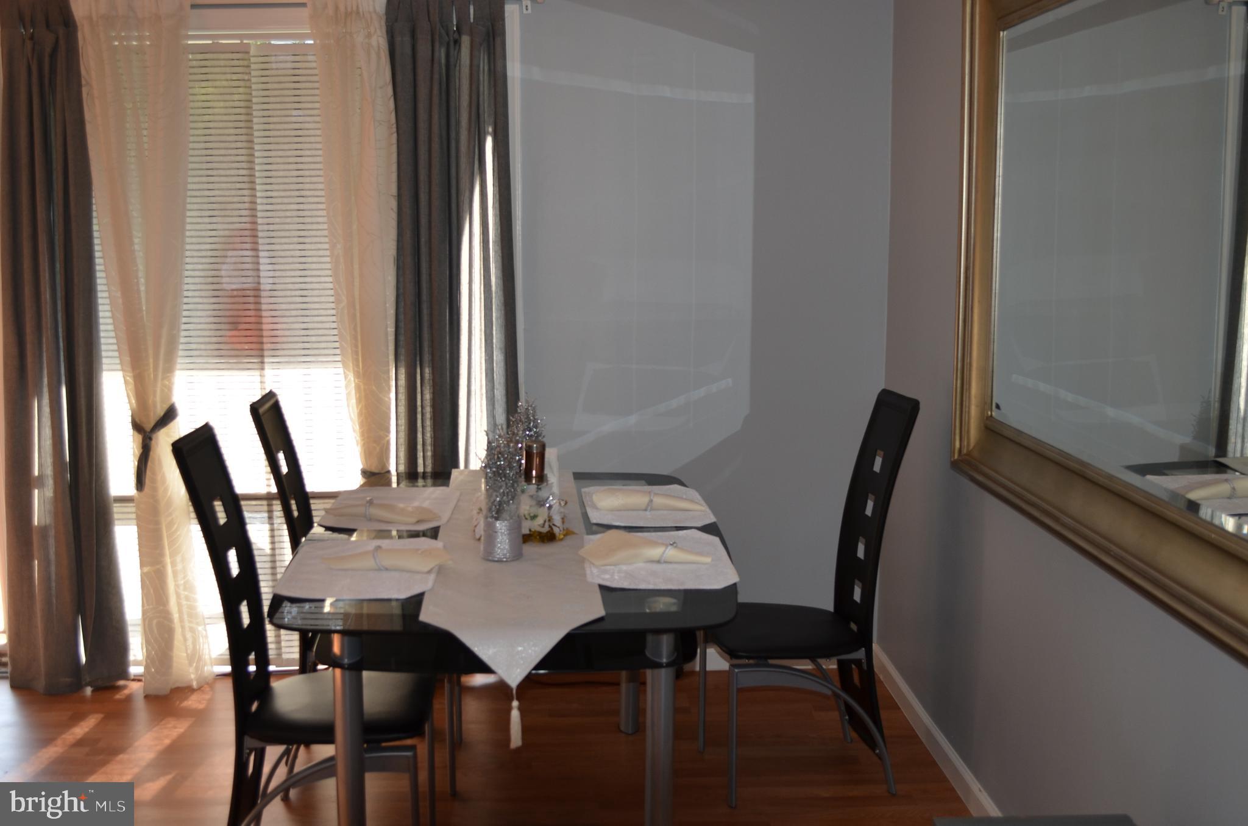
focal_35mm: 36
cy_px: 413
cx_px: 624
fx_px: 1245
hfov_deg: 53.2
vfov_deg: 36.7
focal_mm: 24
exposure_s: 1/125
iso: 220
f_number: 4
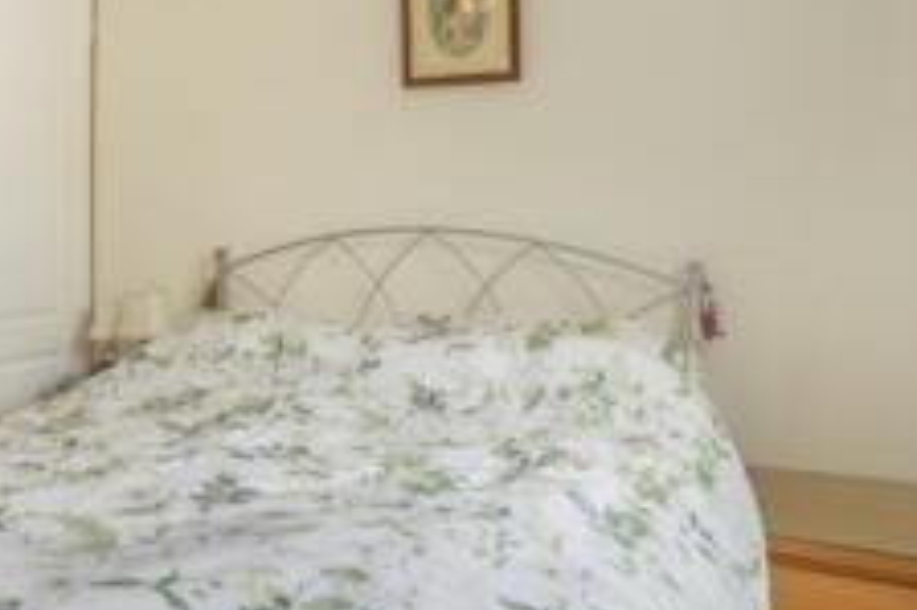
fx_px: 865
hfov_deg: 54.3
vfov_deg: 38.6
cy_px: 235
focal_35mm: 34
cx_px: 278
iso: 400
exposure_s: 1/15
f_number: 8
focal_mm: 16
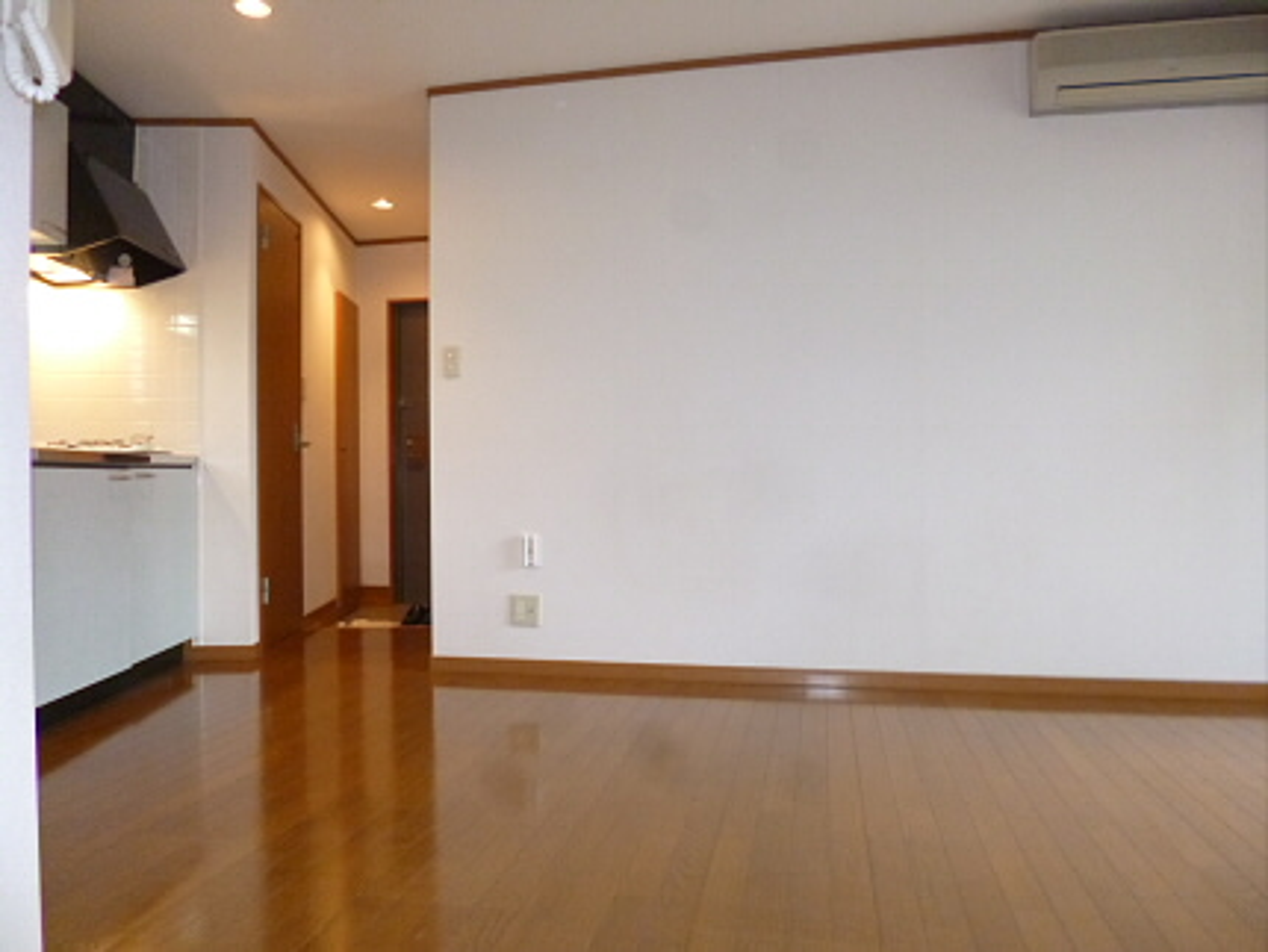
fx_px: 880
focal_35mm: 24
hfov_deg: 71.6
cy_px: 476
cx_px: 634
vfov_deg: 56.9
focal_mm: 4.3
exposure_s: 1/60
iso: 400
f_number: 2.5
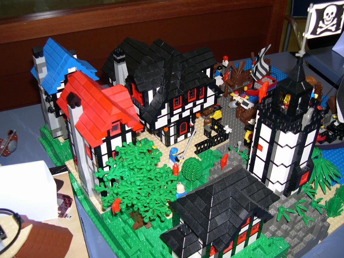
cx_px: 172
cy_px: 129
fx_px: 378
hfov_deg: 49.0
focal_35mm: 38
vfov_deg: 37.7
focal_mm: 8
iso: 100
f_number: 2.8
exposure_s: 1/60
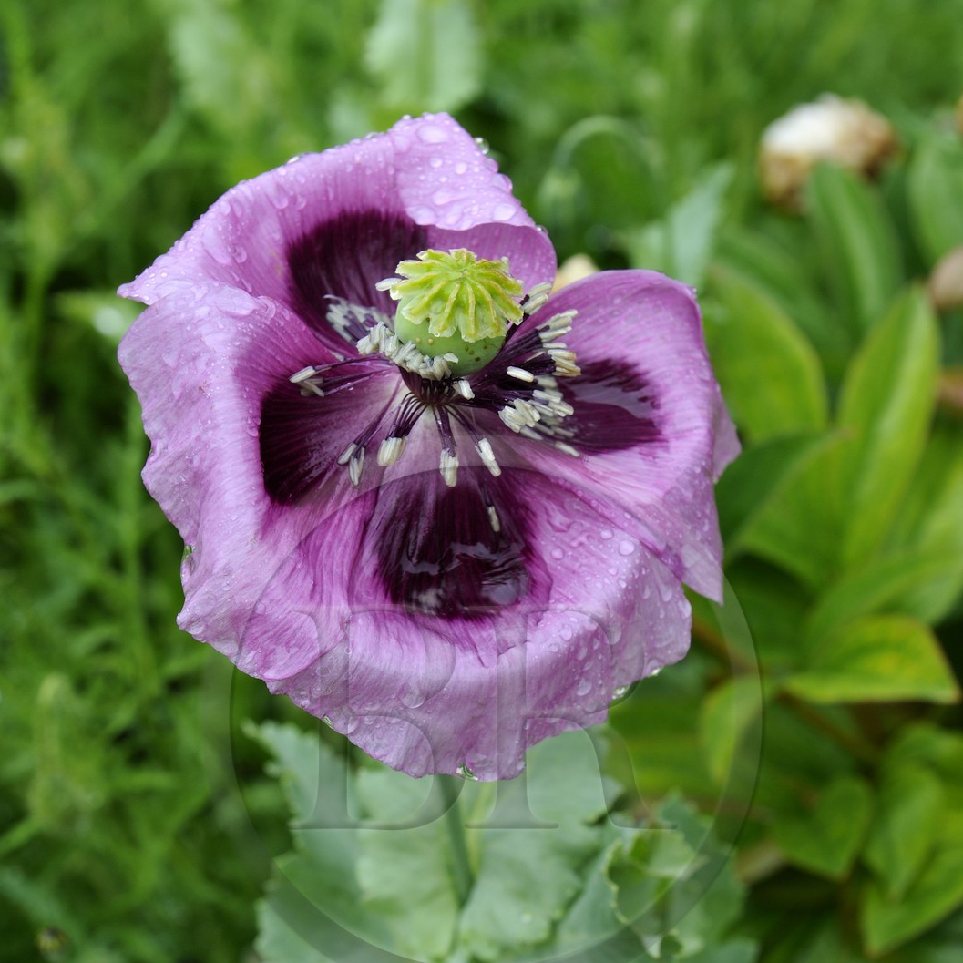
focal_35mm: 90
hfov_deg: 19.3
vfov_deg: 19.2
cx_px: 480
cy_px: 718
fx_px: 2833
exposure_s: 1/100
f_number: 9
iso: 400
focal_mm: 70
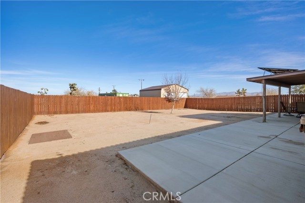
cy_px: 102
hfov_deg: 96.7
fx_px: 136
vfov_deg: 73.8
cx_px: 152
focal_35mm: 16
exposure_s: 1/6
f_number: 22
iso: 100
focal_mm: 16
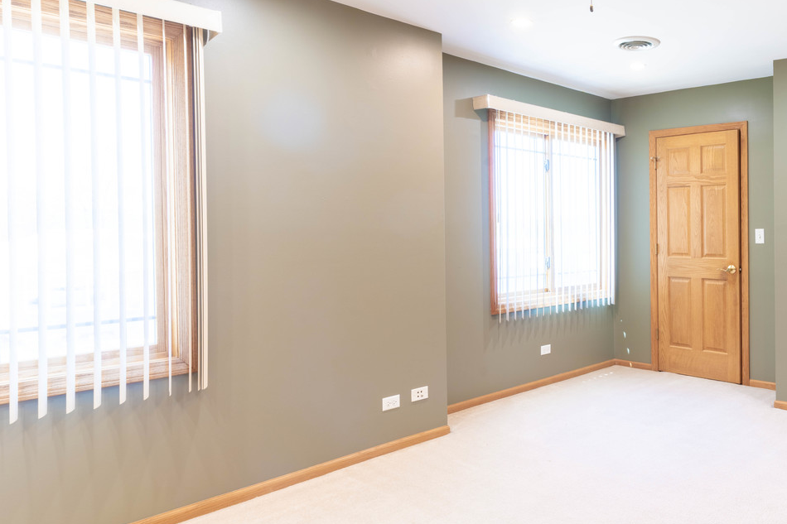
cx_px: 571
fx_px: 634
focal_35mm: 29
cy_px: 252
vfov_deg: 44.9
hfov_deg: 60.8
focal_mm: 17
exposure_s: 1/6
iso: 160
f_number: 13
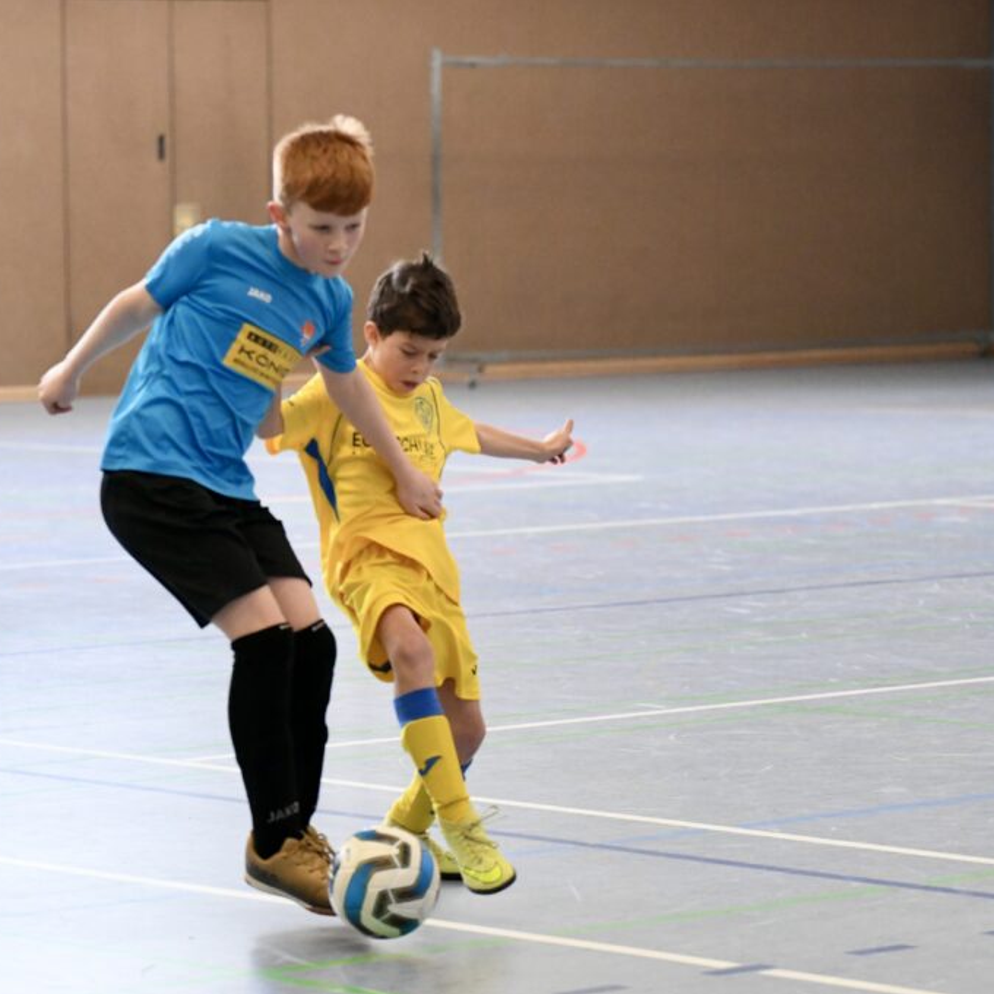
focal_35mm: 128
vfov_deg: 13.6
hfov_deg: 13.6
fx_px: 4158
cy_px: 498
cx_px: 306
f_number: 2.8
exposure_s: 1/1250
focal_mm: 100
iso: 5000
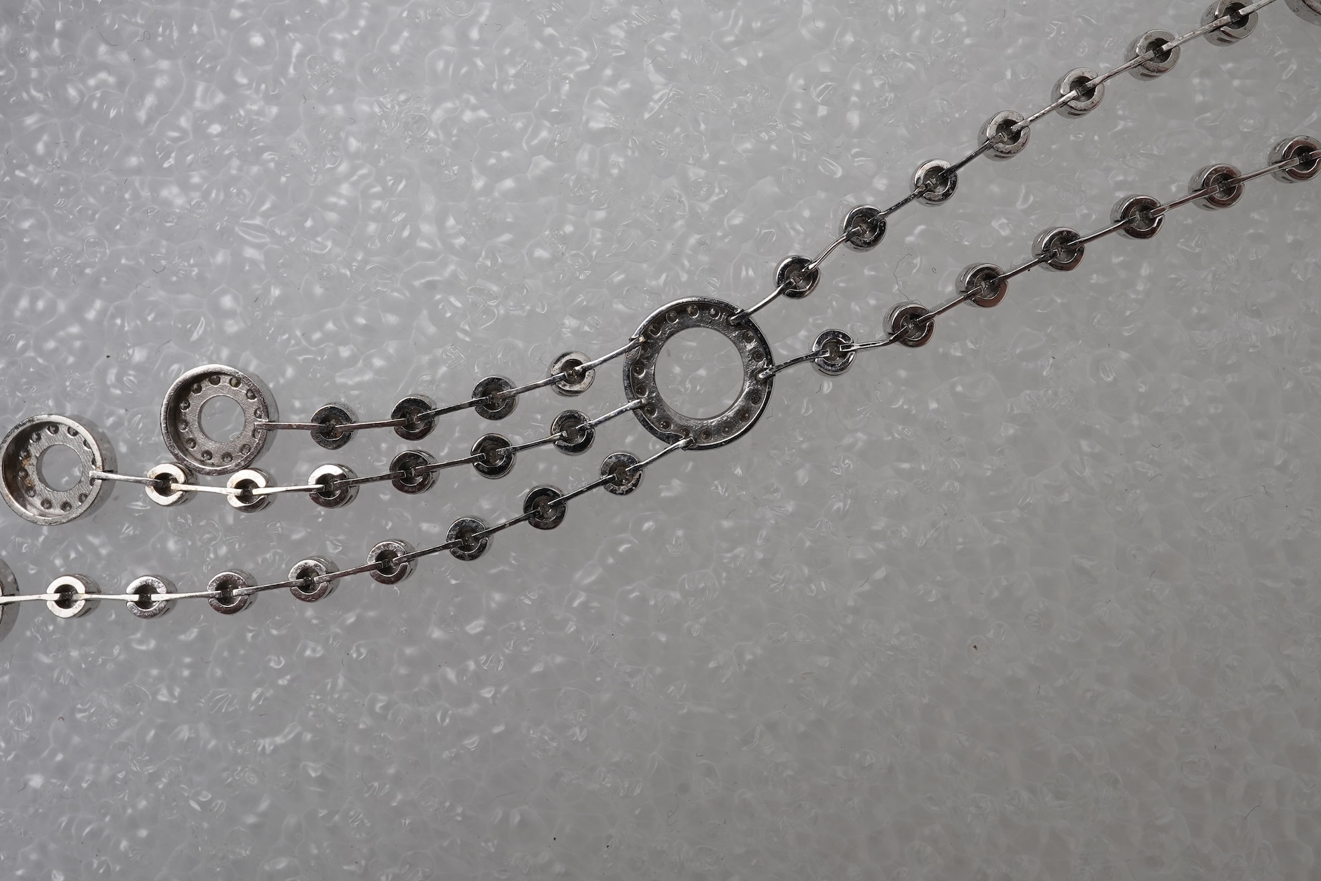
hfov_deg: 43.6
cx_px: 660
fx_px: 1651
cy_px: 440
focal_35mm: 45
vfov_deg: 29.9
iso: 320
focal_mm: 30
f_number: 22
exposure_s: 1/125
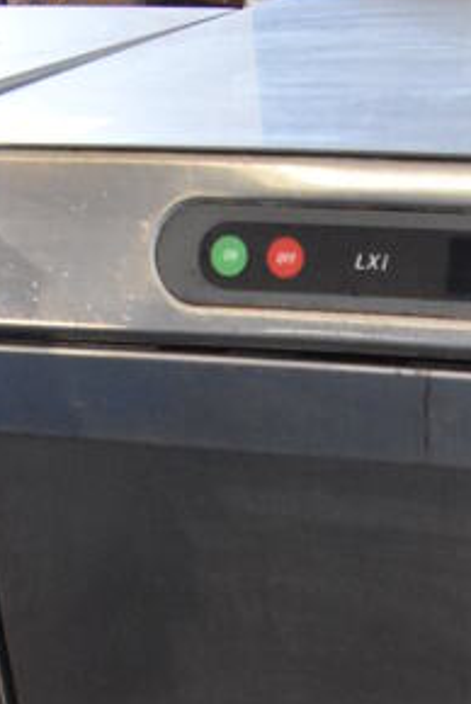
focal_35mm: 85
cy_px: 924
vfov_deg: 21.5
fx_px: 1664
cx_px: 498
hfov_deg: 15.7
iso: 5600
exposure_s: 1/125
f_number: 3.5
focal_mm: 18
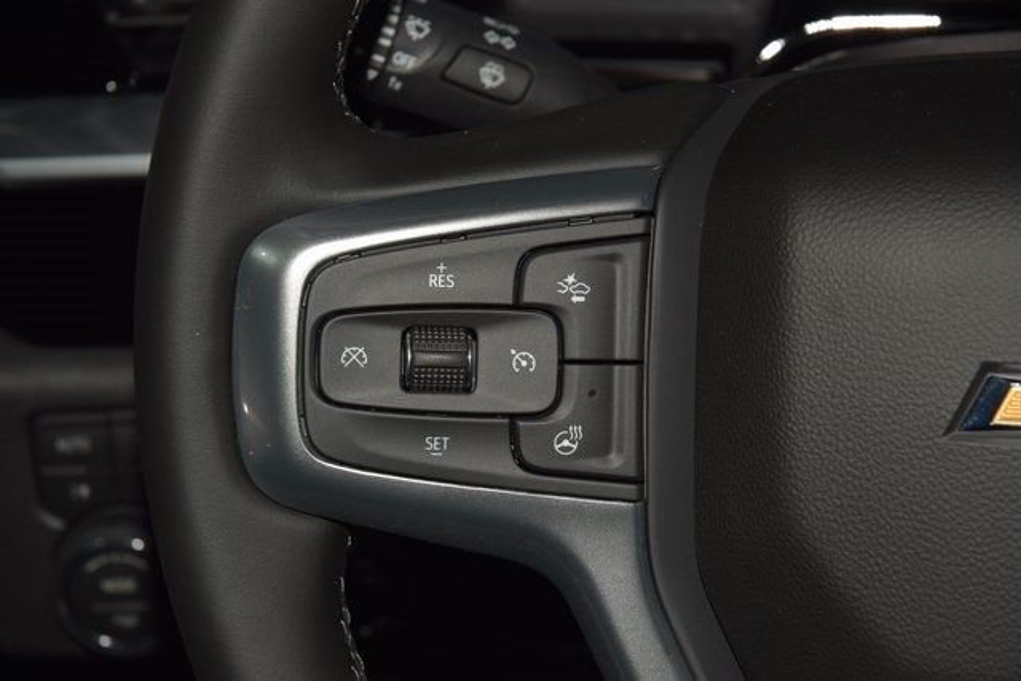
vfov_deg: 13.0
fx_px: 2978
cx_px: 510
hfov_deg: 19.5
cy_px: 340
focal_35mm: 105
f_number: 8
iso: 100
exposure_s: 1/125
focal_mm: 70
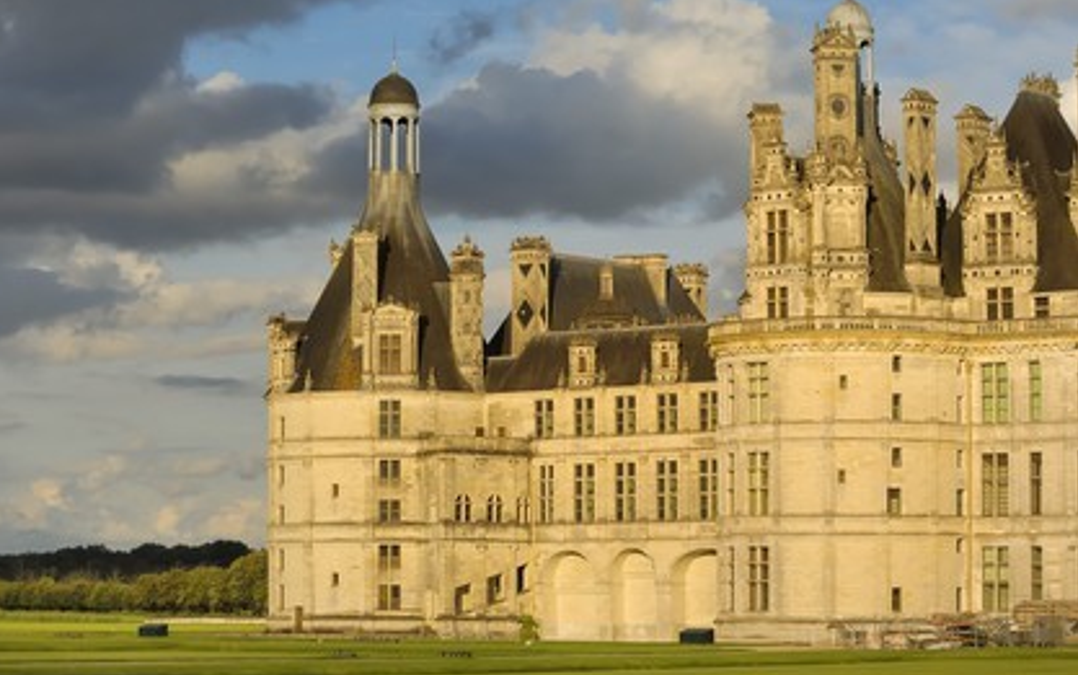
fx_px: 3174
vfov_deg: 12.1
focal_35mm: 108
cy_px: 316
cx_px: 536
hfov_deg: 19.3
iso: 100
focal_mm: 70
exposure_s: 1/400
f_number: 5.3
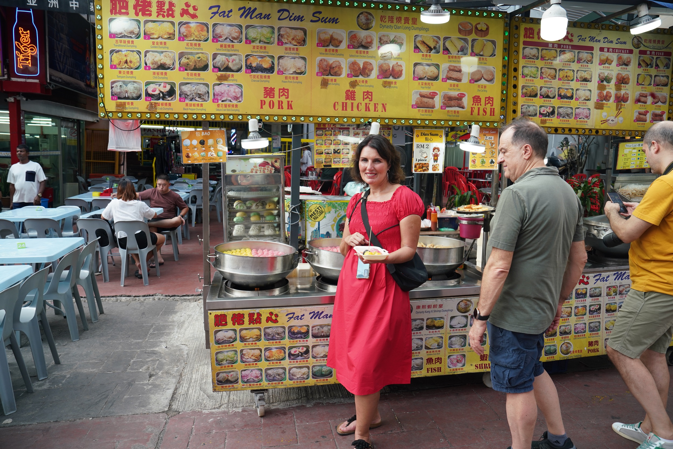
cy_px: 224
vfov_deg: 51.3
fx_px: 467
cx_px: 336
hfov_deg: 71.5
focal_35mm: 25
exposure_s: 1/160
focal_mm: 25
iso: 400
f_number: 5.6
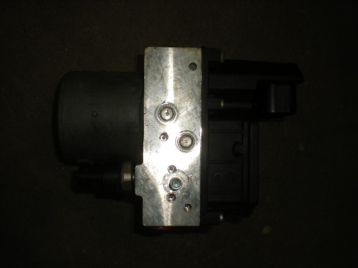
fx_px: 393
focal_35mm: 38
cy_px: 134
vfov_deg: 37.7
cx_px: 179
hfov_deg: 49.0
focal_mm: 6.3
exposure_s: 1/60
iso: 64
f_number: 4.6
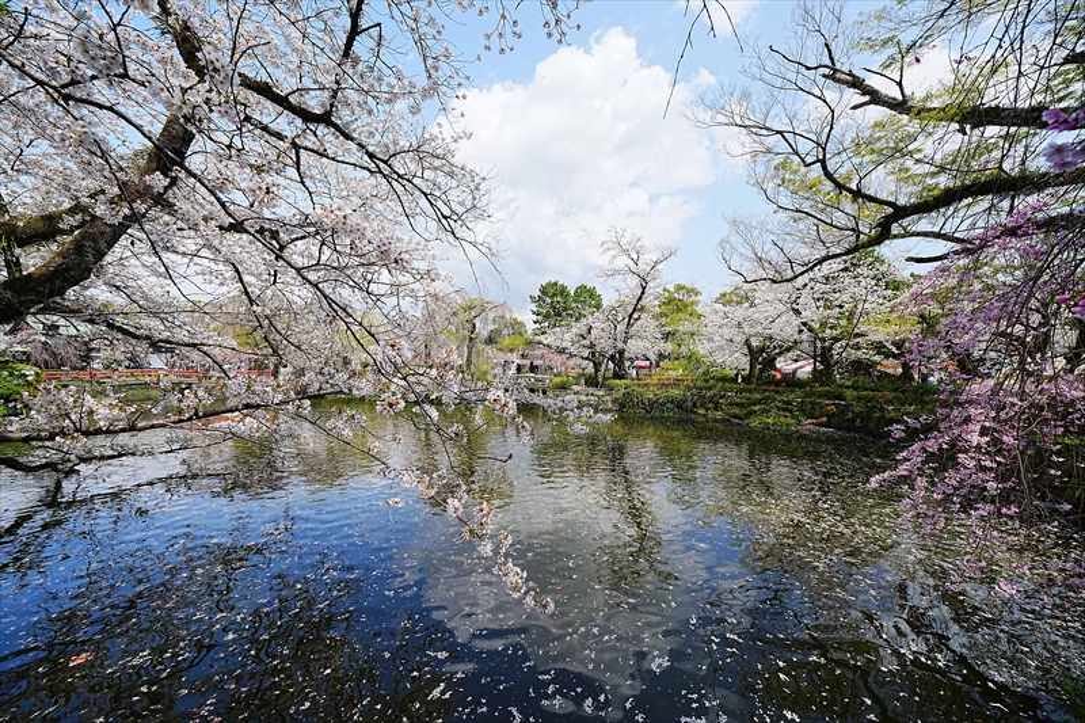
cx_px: 542
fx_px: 362
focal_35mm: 12
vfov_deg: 90.0
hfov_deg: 112.6
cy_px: 362
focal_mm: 12
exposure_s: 1/250
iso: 100
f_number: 7.1
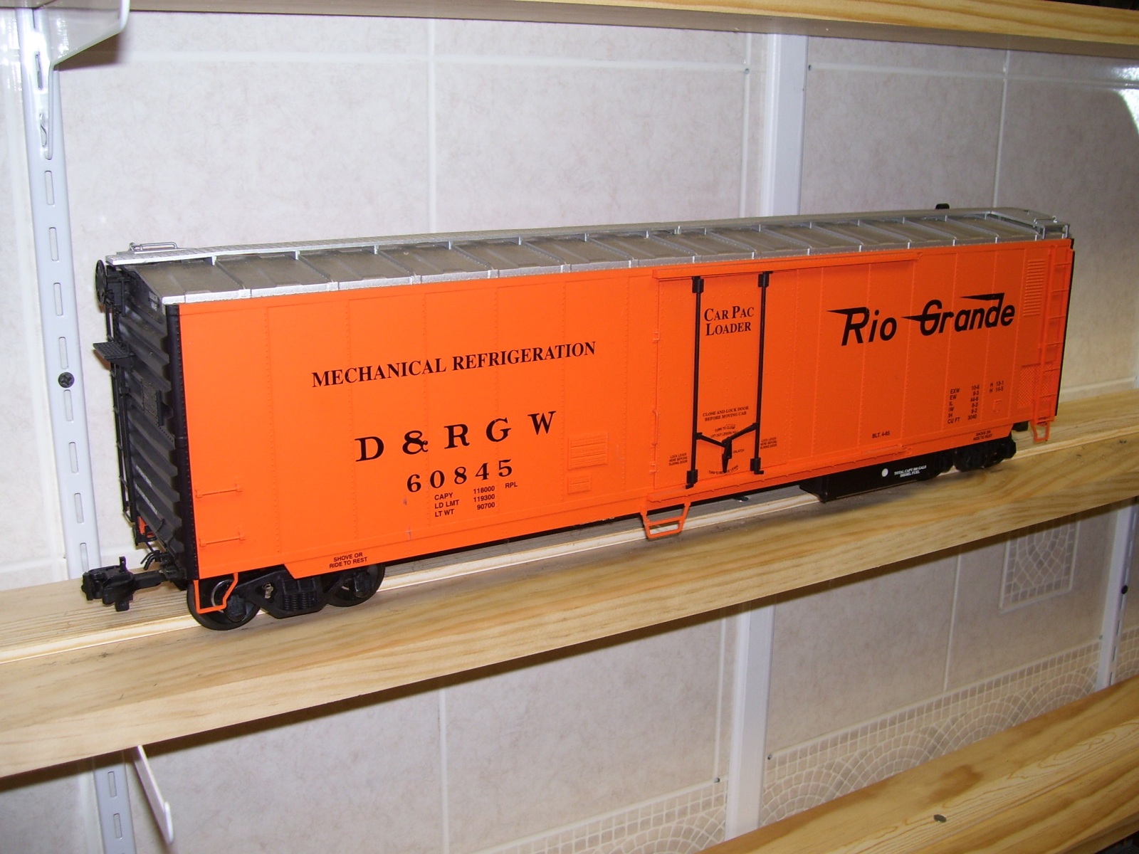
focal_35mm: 37
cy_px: 427
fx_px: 1217
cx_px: 570
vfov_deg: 38.7
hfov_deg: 50.1
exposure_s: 1/60
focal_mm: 6
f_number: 2.7
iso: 80
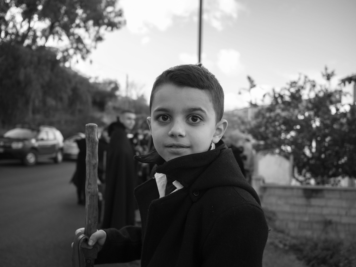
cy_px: 134
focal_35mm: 30
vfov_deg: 46.8
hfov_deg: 60.0
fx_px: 309
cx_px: 178
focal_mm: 15
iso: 200
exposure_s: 1/1000
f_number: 1.8
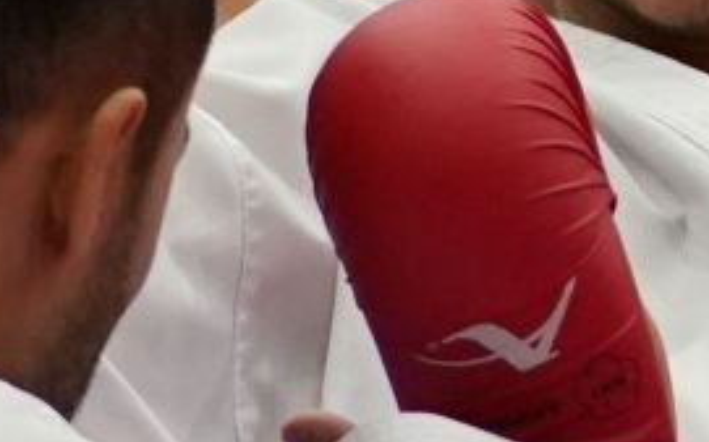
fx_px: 25490
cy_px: 445
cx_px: 494
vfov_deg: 1.0
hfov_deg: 1.6
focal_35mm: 1320
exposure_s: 1/1000
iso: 3200
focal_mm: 130
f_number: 2.8
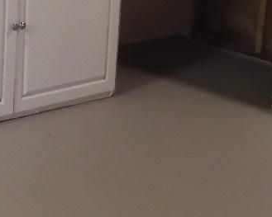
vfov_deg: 13.5
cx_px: 9
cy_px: 45
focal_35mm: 114
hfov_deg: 16.6
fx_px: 917
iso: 320
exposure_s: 1/30
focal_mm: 4.3
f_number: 3.4
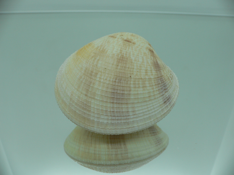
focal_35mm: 35
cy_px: 88
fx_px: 237
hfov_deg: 52.6
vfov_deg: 40.7
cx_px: 117
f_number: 2.8
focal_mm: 4.6
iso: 80
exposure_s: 1/80
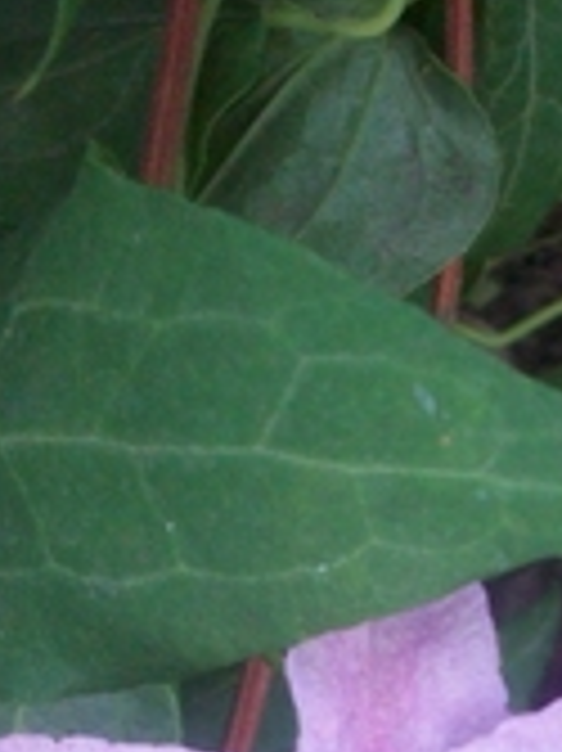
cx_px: 486
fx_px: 2167
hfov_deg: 14.6
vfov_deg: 18.7
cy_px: 865
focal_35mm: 100
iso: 221
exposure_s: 1/64
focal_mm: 6.2
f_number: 2.8
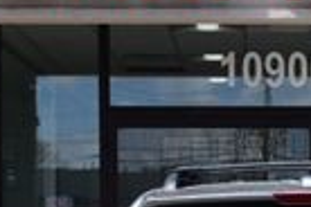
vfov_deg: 6.5
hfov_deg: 9.7
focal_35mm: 209
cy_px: 281
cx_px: 399
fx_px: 1805
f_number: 11
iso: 320
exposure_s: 1/500
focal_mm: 30
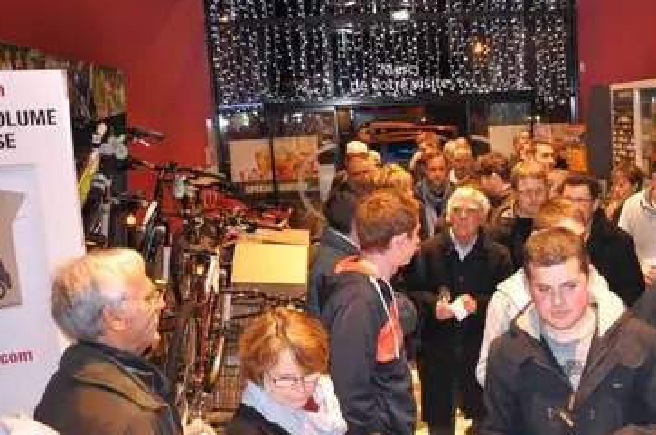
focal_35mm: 52
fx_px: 946
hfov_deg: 35.4
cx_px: 620
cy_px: 263
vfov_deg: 25.9
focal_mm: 18
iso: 800
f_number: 3.5
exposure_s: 1/60
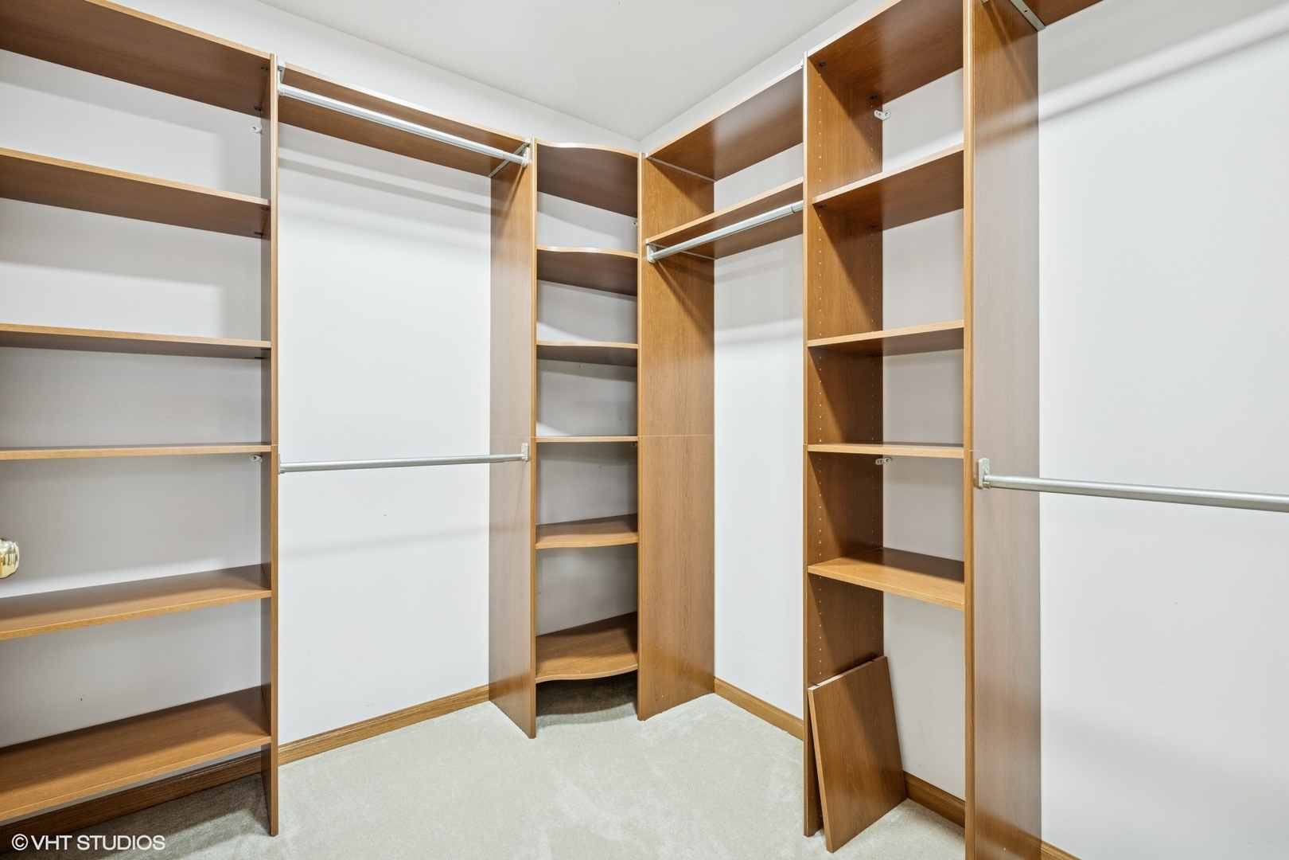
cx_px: 644
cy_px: 430
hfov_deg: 96.7
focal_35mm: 16
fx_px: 573
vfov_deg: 73.7
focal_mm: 16
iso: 200
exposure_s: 1/4
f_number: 9.5
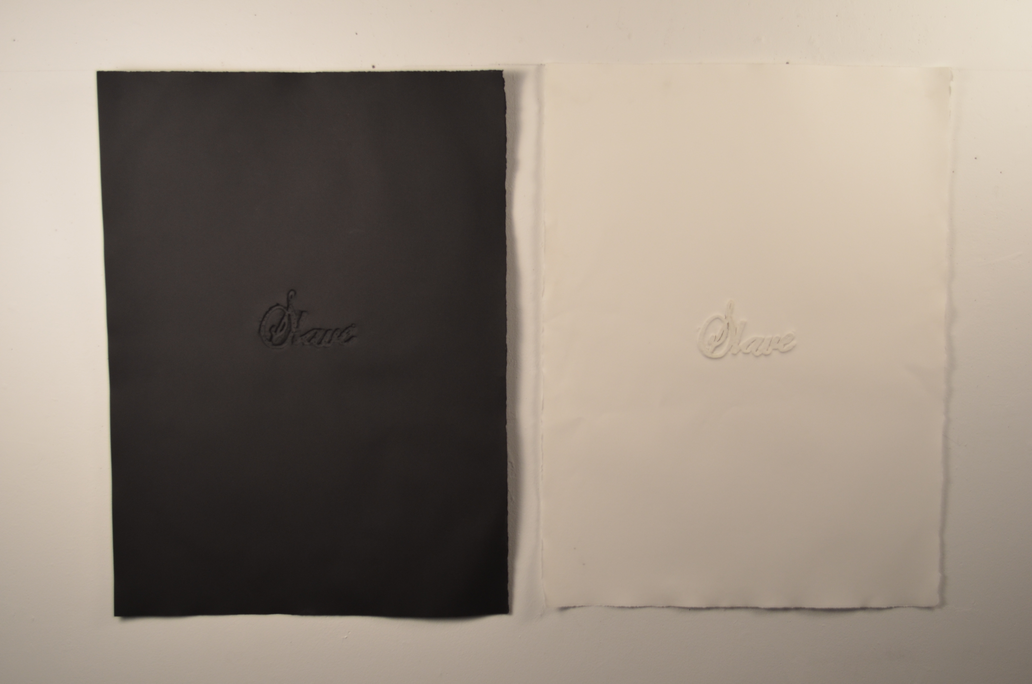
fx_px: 1244
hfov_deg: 45.0
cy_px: 342
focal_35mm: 44
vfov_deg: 30.7
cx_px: 516
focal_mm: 29
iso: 400
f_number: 4.5
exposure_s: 1/80
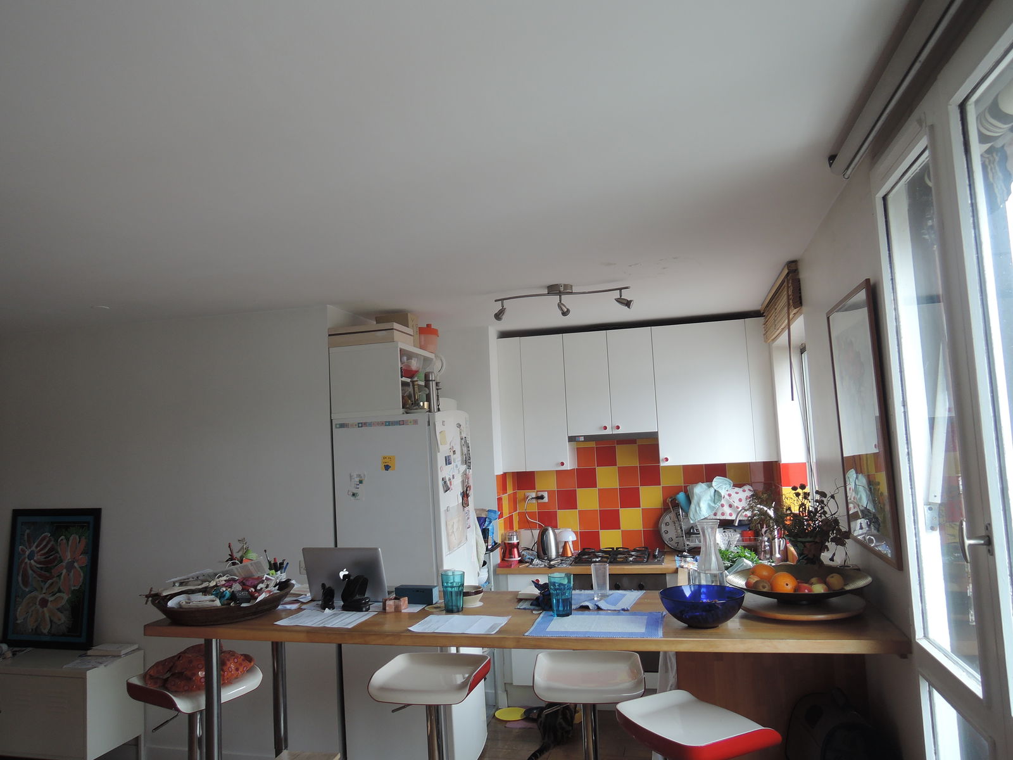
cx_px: 506
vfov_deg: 56.8
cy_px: 380
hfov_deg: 71.6
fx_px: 702
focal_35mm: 24
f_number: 2.8
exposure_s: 1/30
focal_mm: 5.1
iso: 100
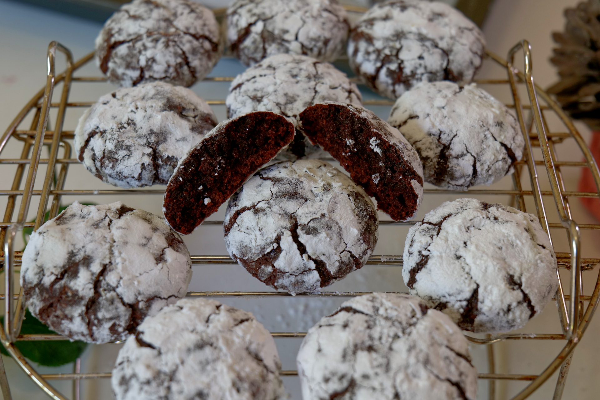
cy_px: 200
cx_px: 300
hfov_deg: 33.4
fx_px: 1000
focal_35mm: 60
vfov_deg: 22.6
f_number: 7.1
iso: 640
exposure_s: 1/80
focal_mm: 60
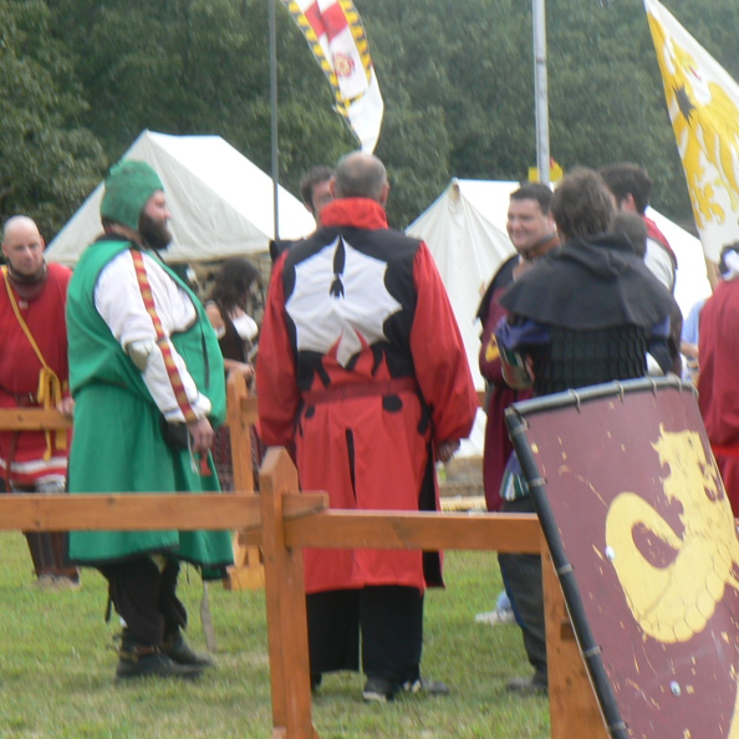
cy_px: 367
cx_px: 259
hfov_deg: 8.3
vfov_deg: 8.3
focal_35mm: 212
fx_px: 5120
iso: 80
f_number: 5
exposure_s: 1/100
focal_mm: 29.7
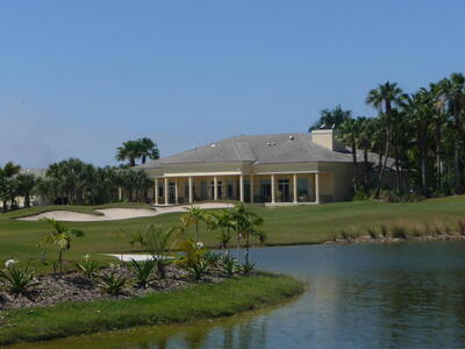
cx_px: 232
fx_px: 1316
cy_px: 174
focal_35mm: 98
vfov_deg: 15.1
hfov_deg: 20.0
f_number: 4.6
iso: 100
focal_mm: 12.2
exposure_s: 1/1000
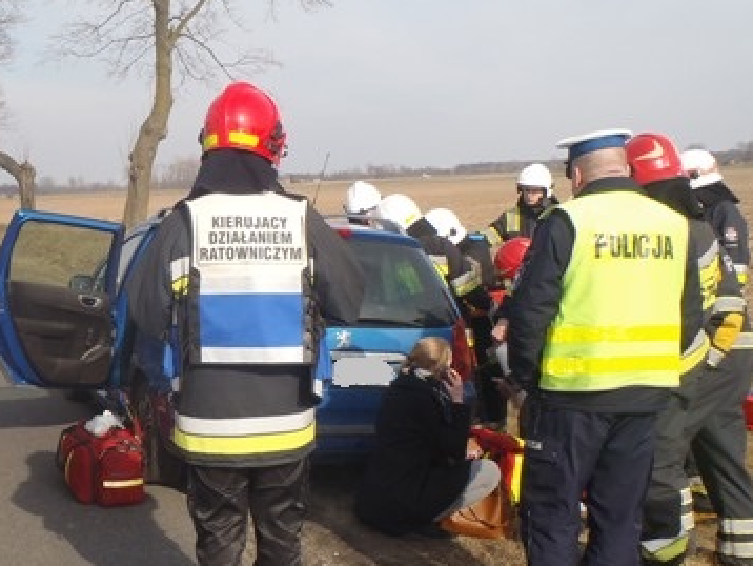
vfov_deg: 28.9
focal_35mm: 50
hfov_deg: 37.6
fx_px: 1088
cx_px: 229
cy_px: 383
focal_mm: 5
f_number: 3.9
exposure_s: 1/500
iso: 80
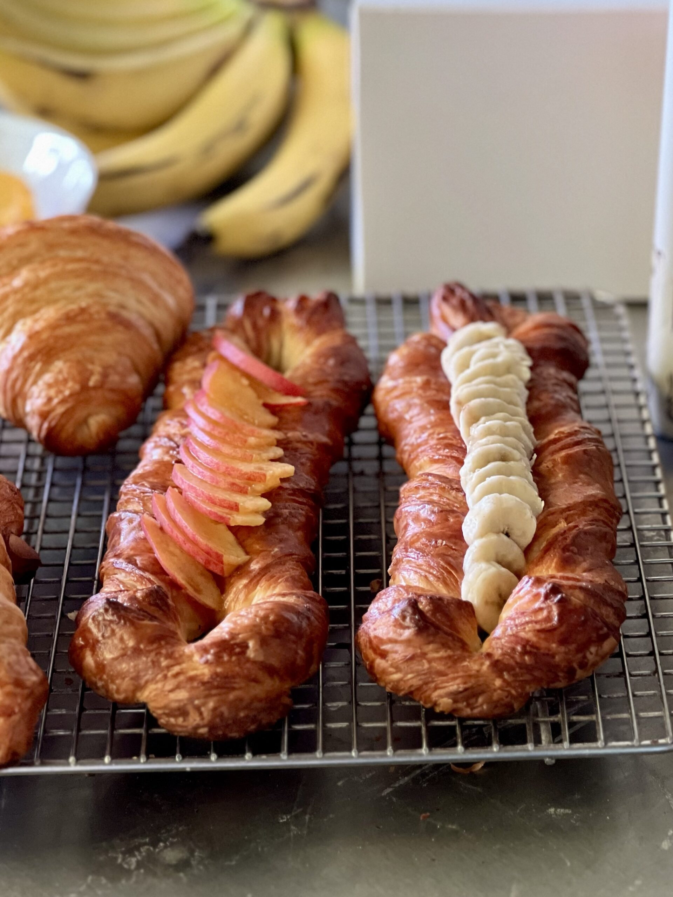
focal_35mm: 77
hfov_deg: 19.1
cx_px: 336
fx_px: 1996
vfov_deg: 25.3
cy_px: 448
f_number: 2.8
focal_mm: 9
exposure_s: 1/40
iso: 400
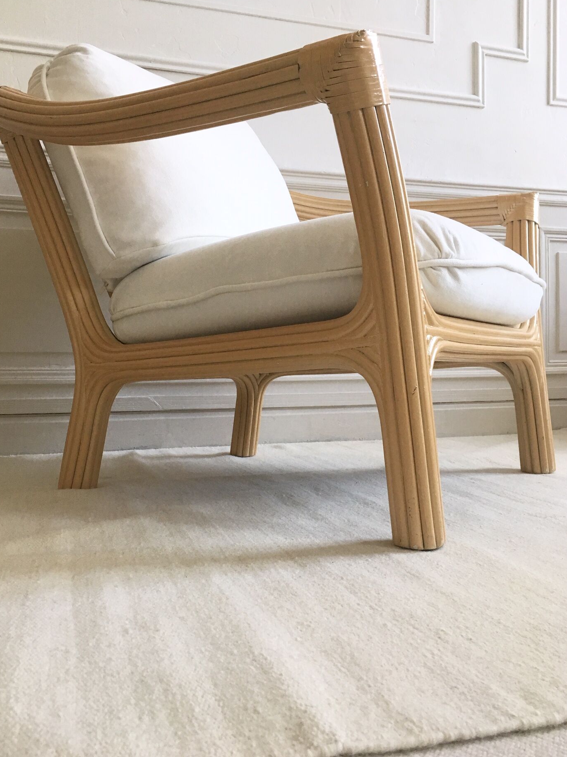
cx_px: 276
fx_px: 699
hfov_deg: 44.2
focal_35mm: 32
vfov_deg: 56.8
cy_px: 359
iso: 125
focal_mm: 4.15
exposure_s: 1/33
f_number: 2.2
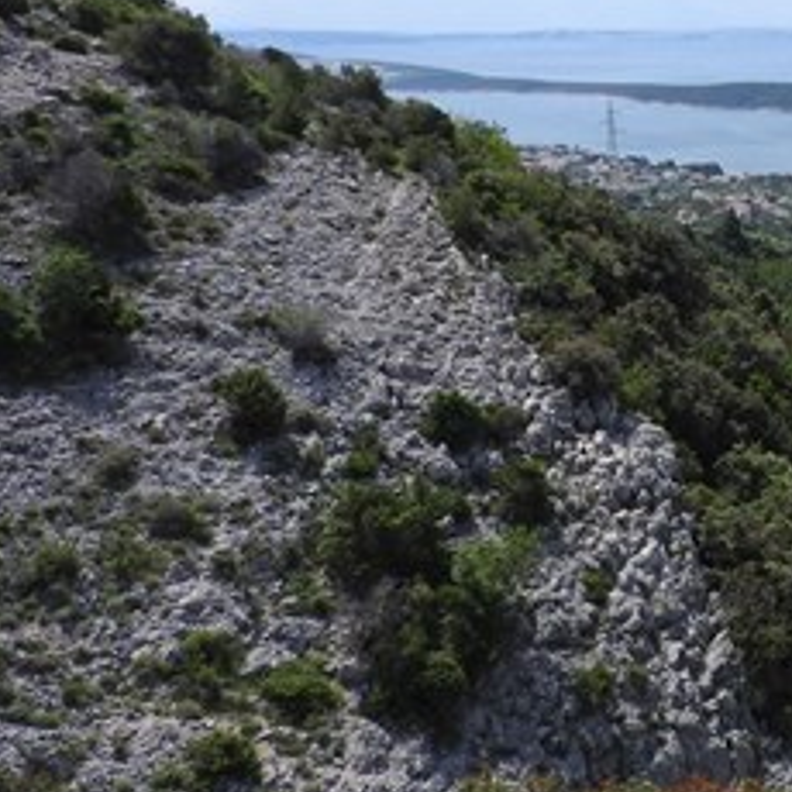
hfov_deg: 25.0
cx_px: 1040
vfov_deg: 28.9
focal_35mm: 59
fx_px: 1527
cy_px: 282
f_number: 3.3
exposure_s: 1/1600
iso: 100
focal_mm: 4.3
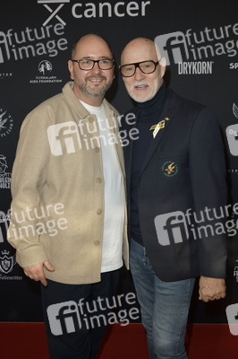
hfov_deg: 33.3
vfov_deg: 48.5
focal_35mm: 40
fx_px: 397
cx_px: 119
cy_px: 180
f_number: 5.6
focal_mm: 40
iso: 500
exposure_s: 1/200
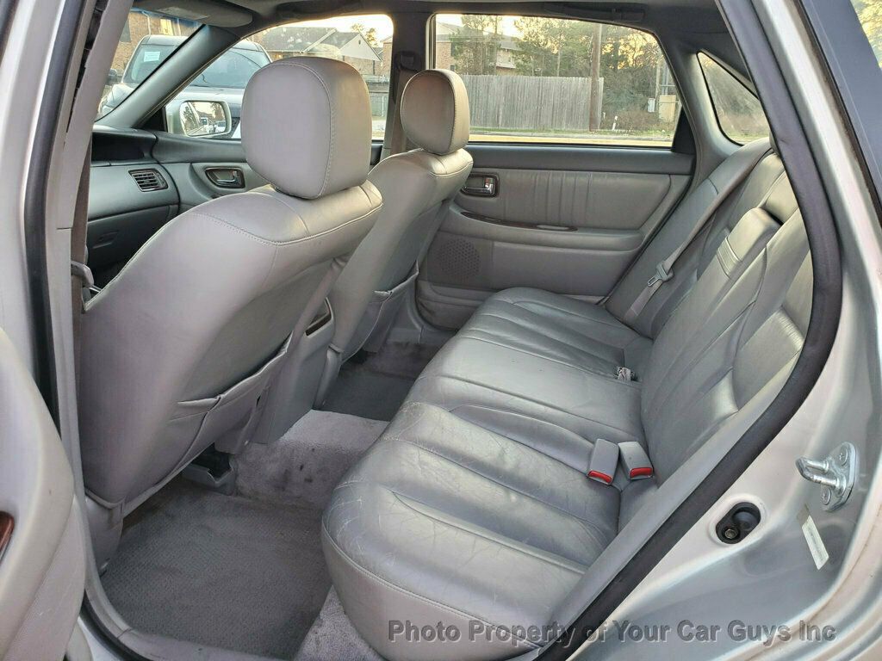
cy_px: 330
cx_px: 441
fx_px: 662
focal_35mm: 26
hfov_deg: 67.3
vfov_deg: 53.1
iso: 200
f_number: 2.4
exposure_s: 1/50
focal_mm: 4.3
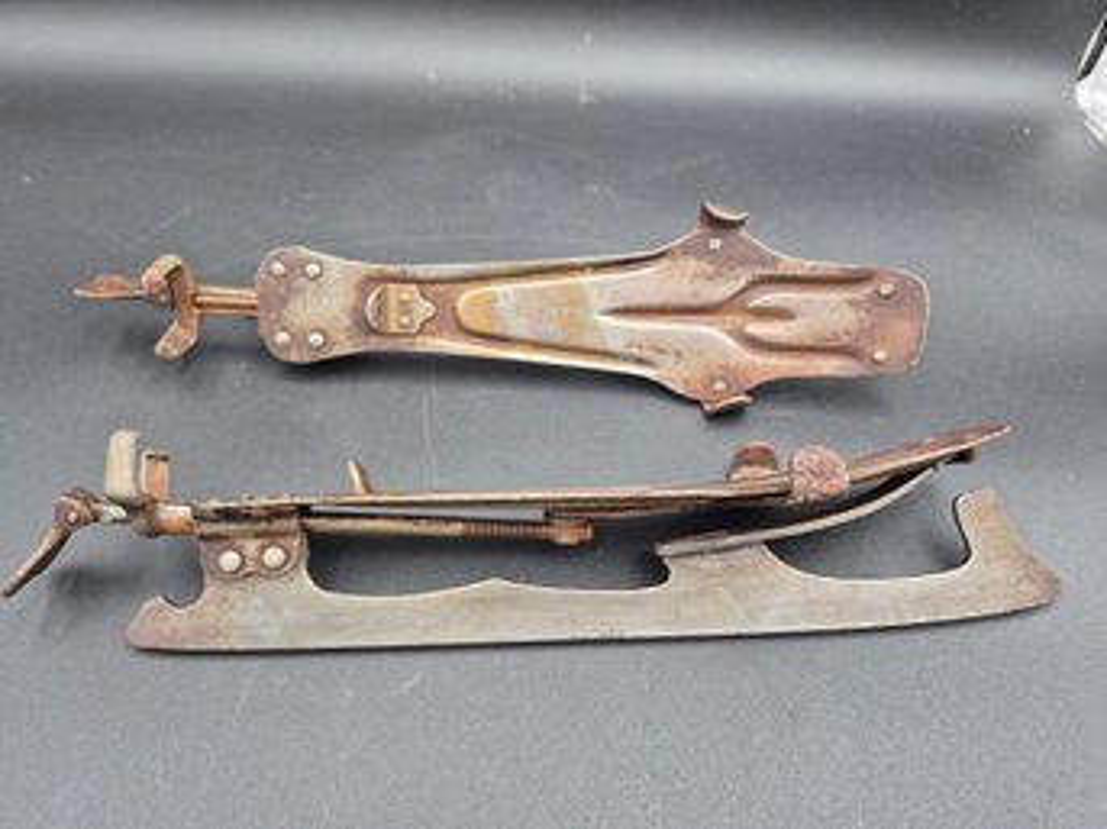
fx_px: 735
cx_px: 554
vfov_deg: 58.8
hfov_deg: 73.9
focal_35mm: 23
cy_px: 414
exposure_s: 1/120
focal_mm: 5.4
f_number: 1.8
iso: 200
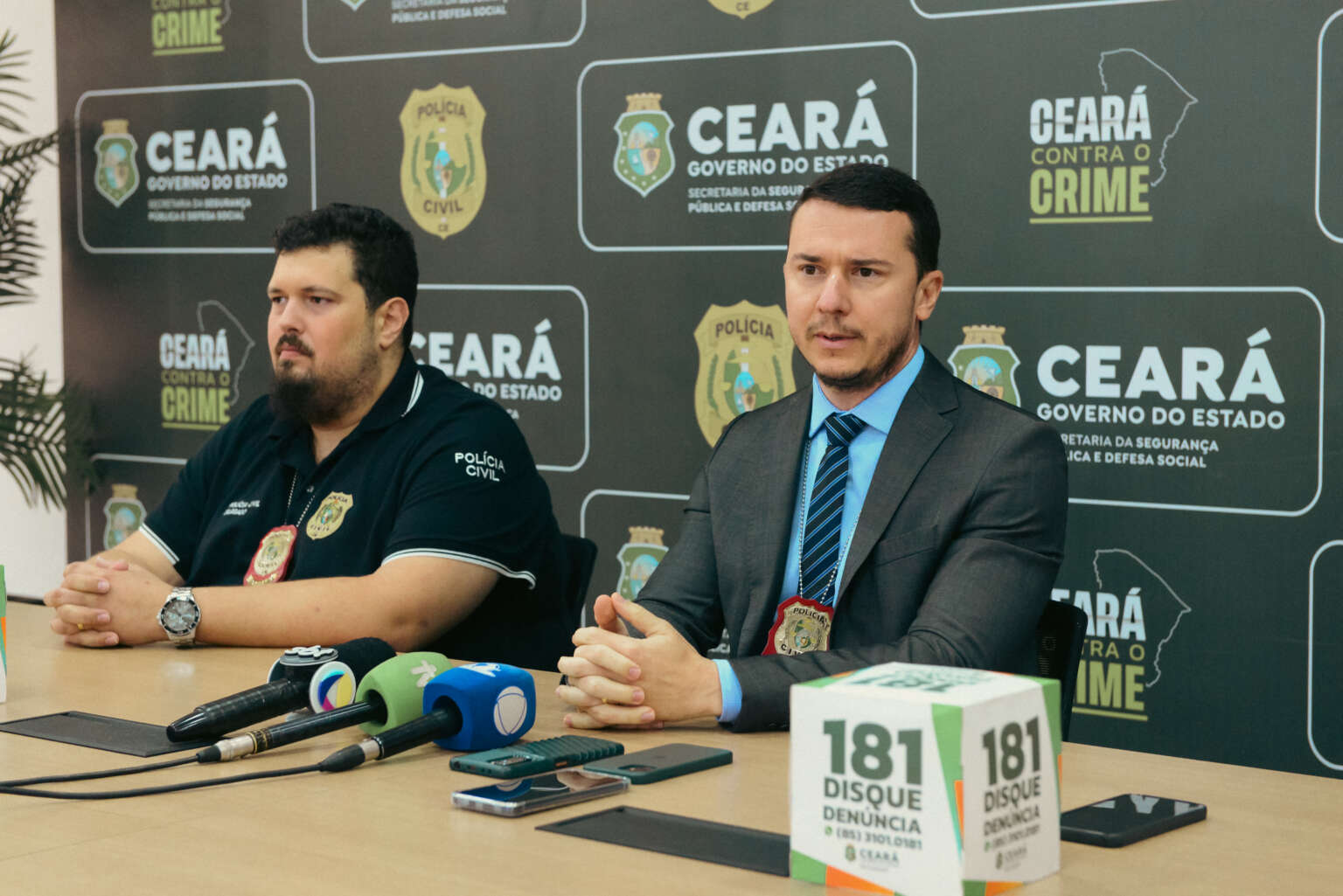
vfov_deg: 19.5
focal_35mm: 70
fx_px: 2612
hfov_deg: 28.8
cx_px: 672
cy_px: 448
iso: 5000
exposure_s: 1/320
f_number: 5.6
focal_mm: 70
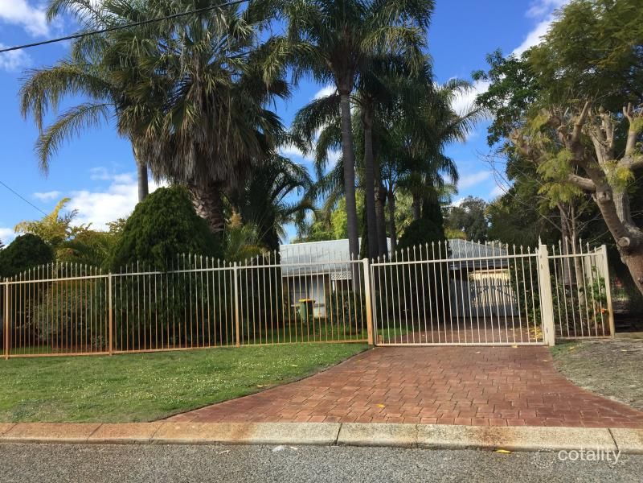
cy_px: 242
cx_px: 322
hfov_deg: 61.7
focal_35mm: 29
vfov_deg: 48.2
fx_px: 539
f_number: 2.2
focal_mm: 4.15
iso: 32
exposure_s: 1/964
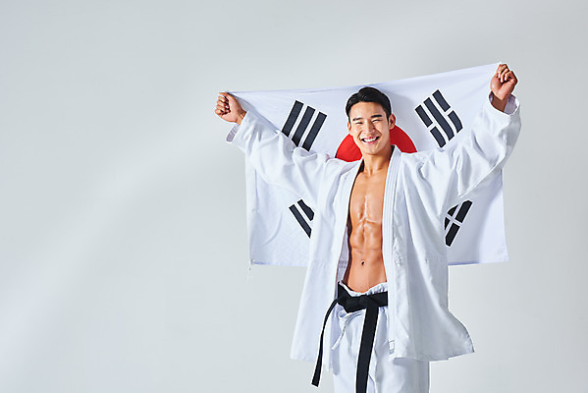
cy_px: 196
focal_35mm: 105
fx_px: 1716
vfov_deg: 13.1
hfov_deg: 19.4
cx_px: 294
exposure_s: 1/125
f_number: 11
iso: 100
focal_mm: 105
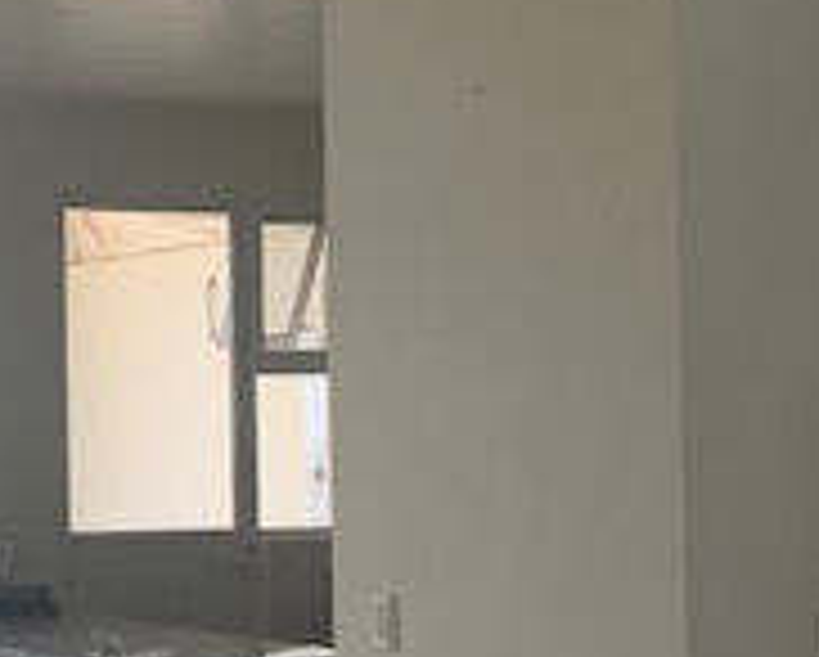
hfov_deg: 20.1
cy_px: 400
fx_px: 2160
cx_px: -162
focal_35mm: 89
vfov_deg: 17.3
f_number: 1.8
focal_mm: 4.25
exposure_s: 1/168
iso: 25
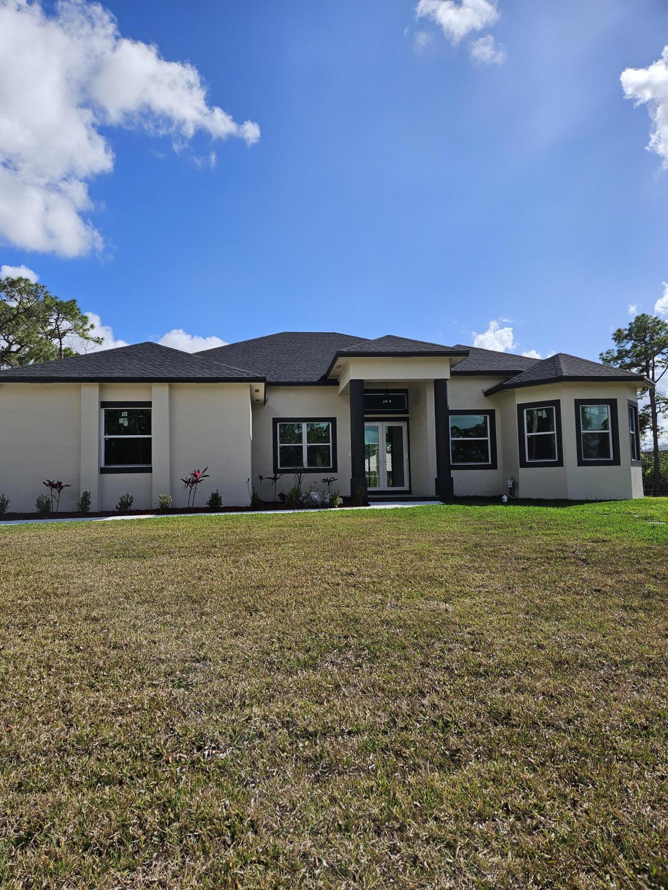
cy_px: 445
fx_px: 592
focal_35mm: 23
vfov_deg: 73.9
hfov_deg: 58.9
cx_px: 334
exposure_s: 1/2708
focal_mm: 5.4
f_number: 1.8
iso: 25
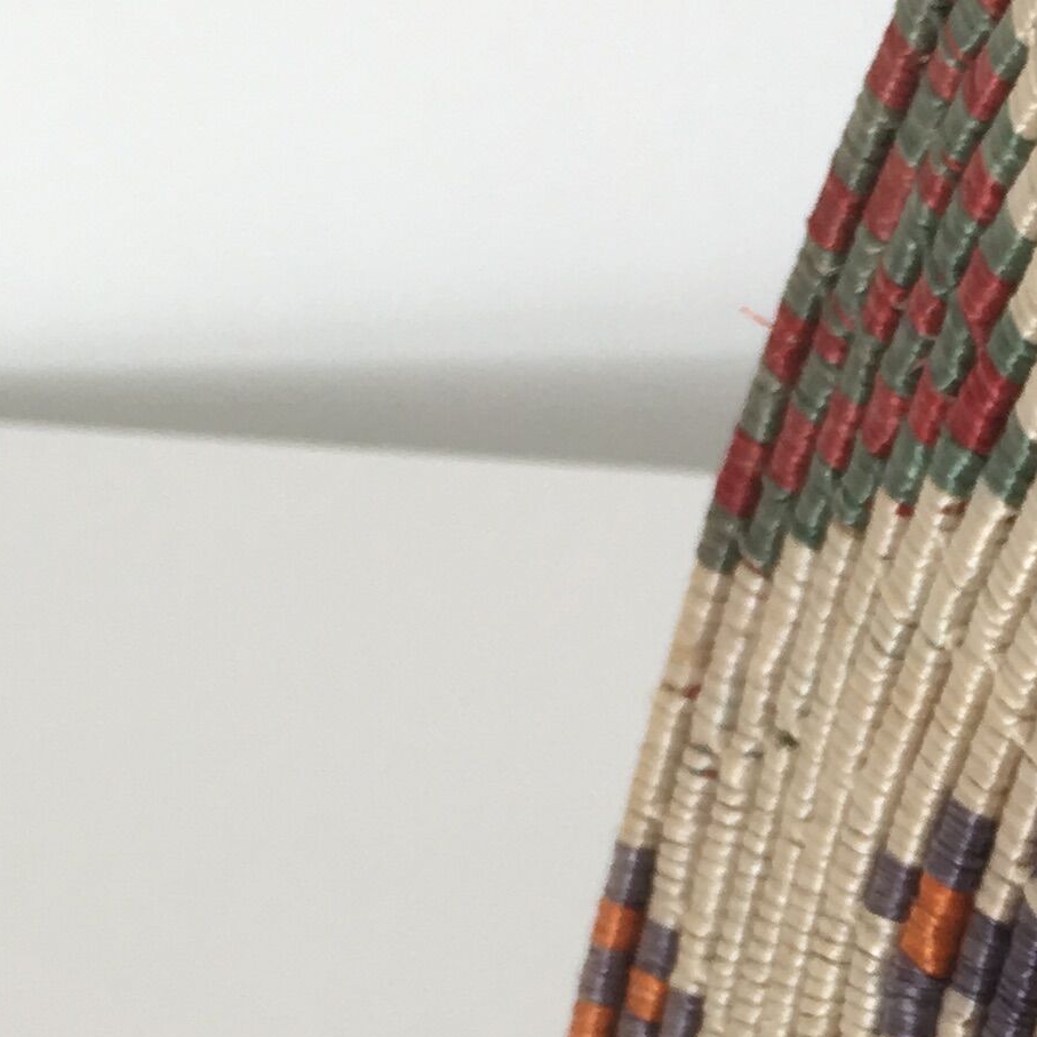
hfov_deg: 14.8
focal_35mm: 114
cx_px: 1266
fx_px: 3864
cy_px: 1152
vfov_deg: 14.9
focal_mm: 4.15
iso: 25
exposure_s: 1/50
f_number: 2.2
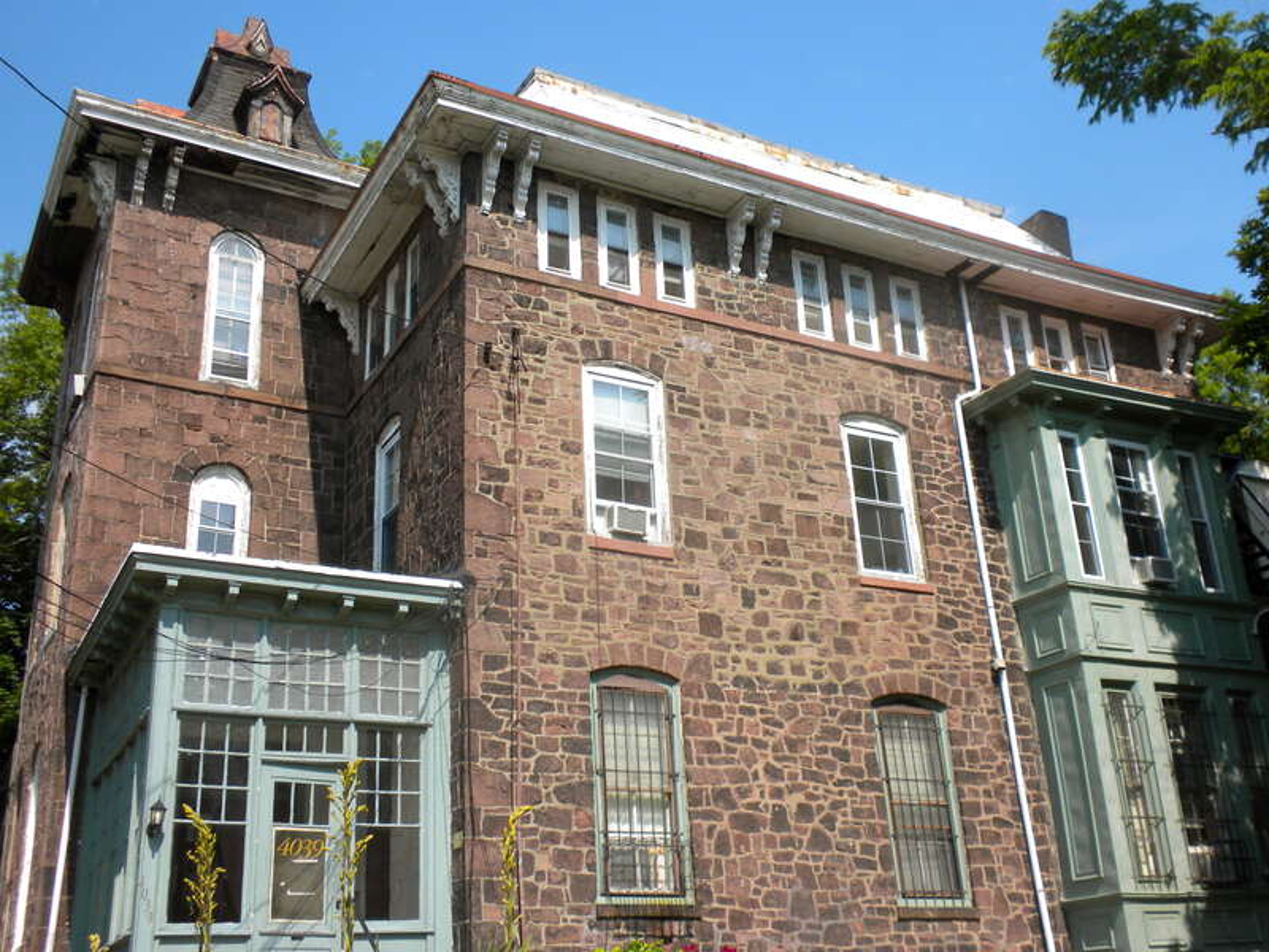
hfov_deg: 50.1
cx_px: 634
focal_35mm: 37
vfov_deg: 38.7
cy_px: 476
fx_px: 1356
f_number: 10
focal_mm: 6.6
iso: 64
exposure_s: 1/88.2
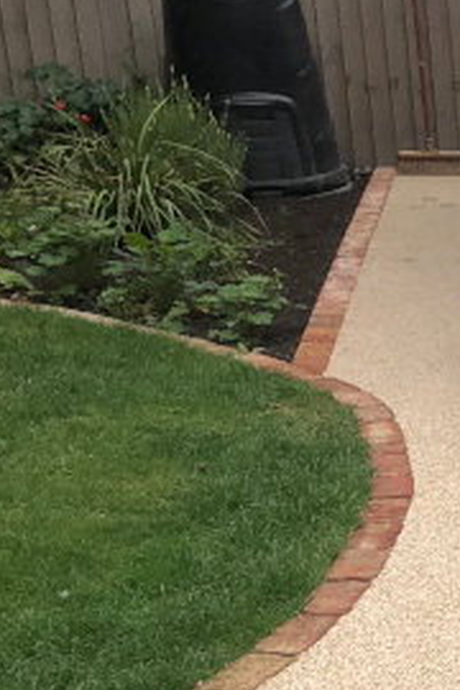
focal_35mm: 108
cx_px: 1104
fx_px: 2070
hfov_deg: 10.8
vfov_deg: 17.7
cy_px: 905
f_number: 1.8
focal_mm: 3.99
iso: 20
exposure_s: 1/685
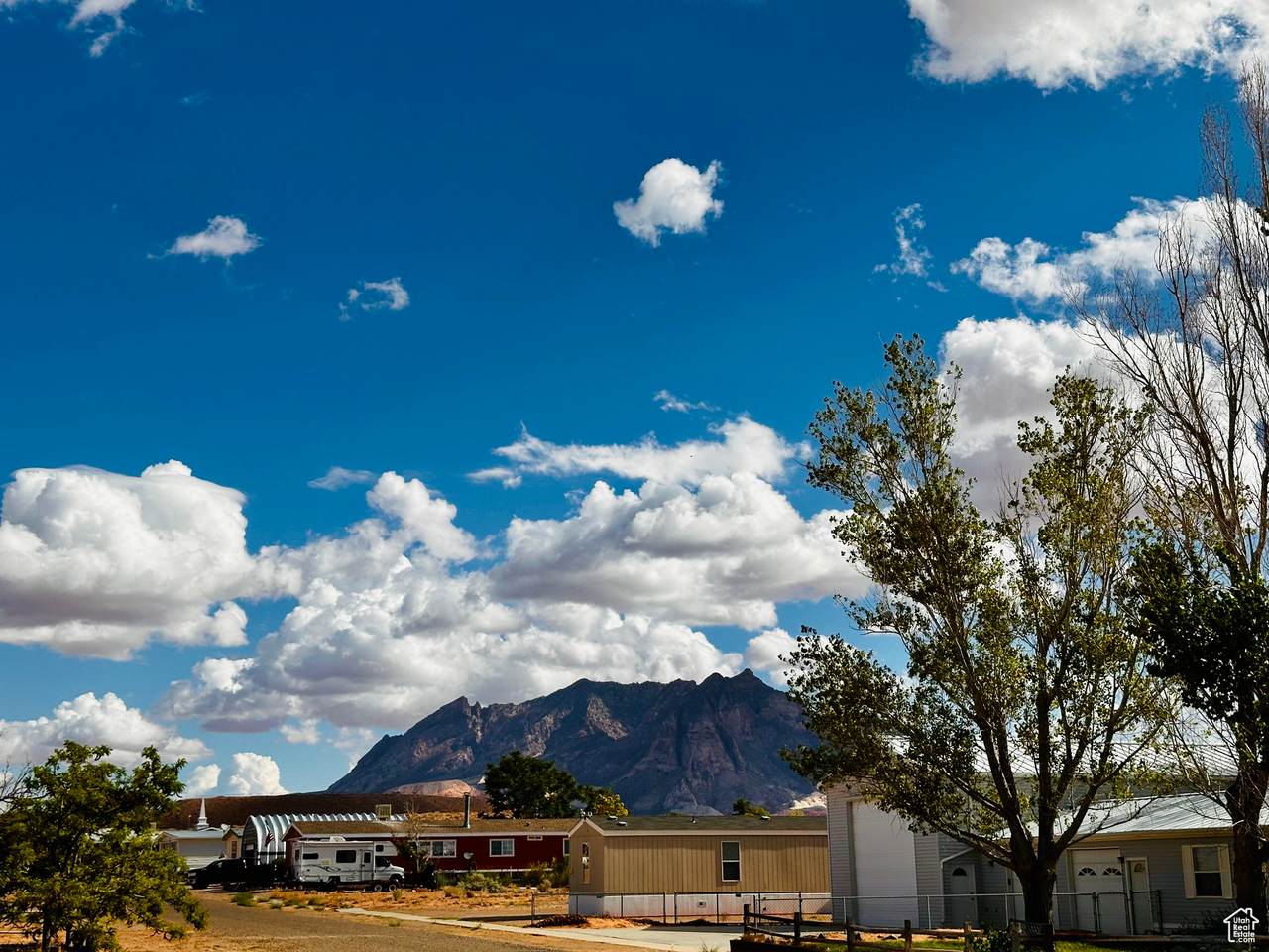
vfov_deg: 30.3
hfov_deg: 39.7
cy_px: 476
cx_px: 634
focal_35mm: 48
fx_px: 1760
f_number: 1.78
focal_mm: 6.86
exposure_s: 1/7634
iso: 64
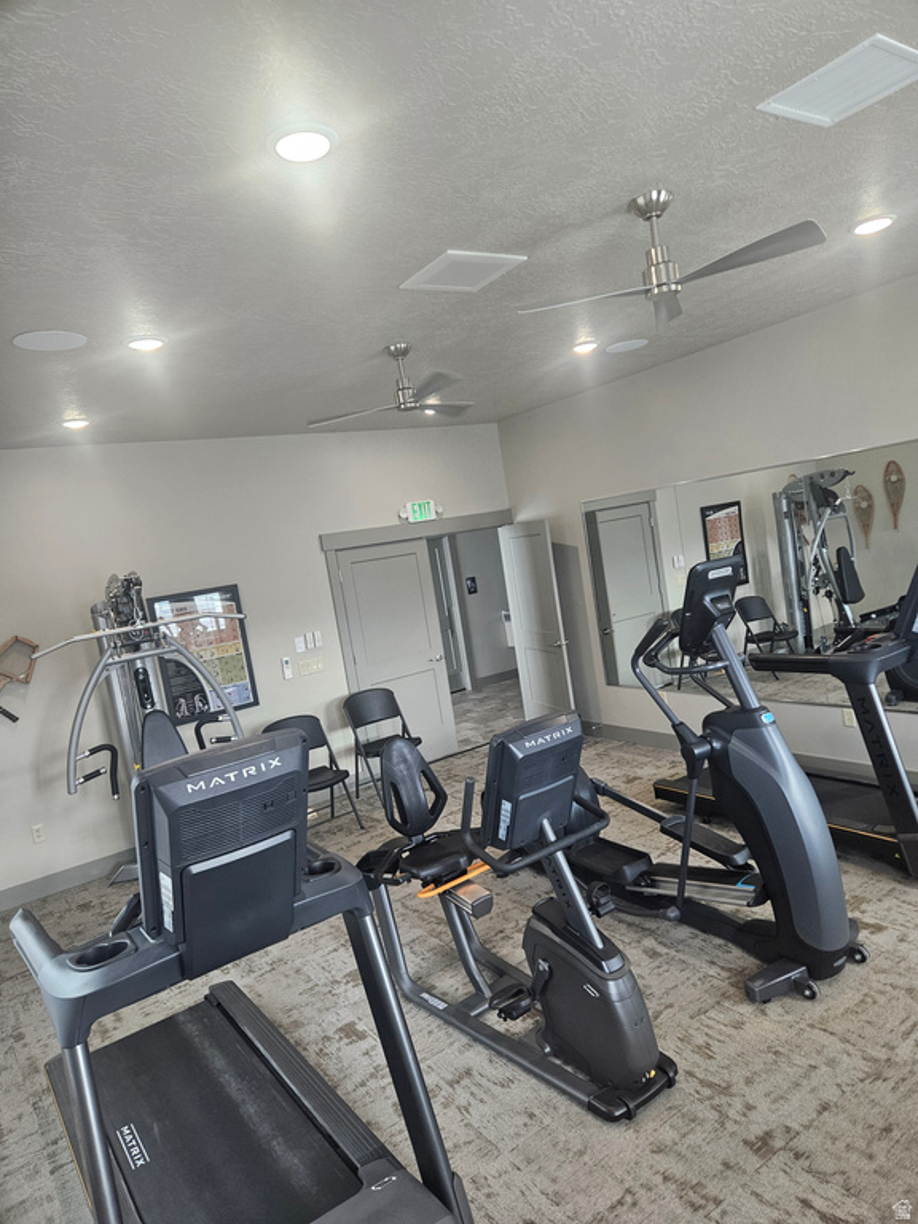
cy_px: 612
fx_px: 813
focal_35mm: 23
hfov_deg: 58.9
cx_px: 459
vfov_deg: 73.9
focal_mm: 5.4
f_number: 1.8
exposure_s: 1/120
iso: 200
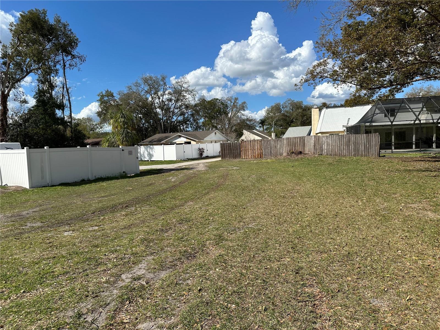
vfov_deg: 56.8
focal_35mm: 24
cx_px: 220
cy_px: 165
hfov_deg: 71.6
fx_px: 305
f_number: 1.78
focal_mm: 6.86
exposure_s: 1/5848
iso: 80
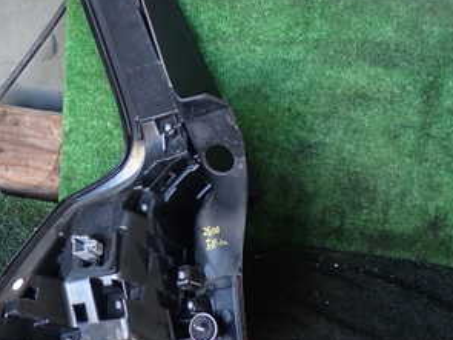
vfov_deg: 23.6
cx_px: 89
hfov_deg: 30.9
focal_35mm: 61
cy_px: 55
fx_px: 798
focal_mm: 5.4
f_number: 2.3
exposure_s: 1/50
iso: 200
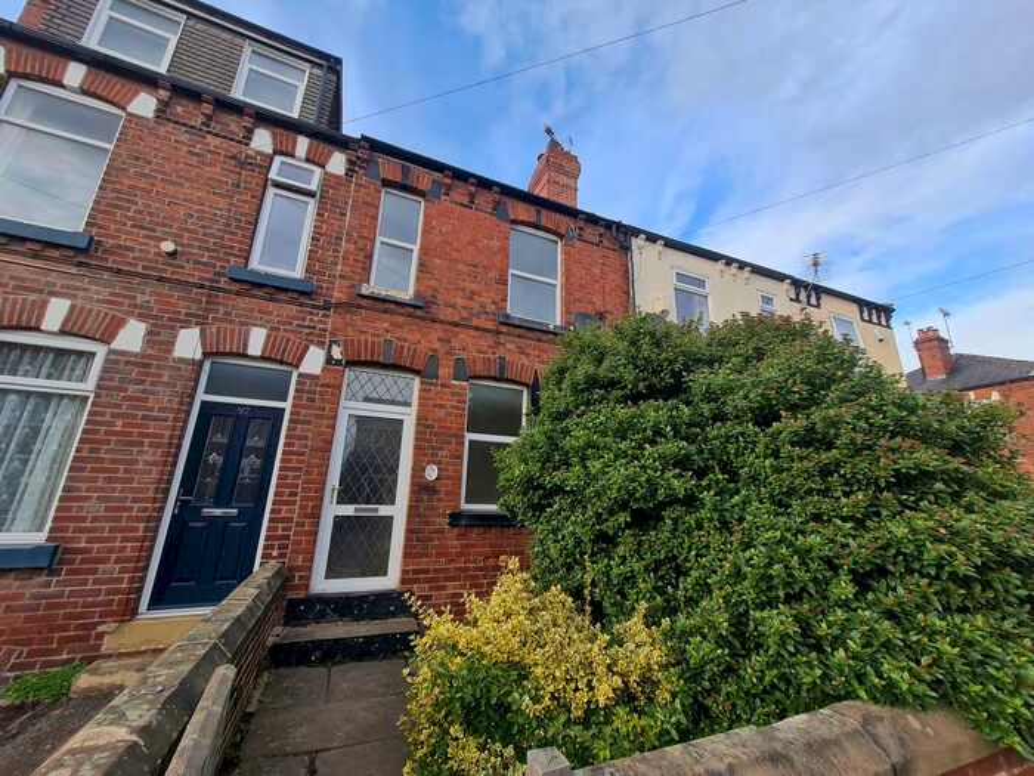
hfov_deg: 106.2
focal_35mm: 13
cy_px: 388
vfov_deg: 89.9
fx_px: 388
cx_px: 517
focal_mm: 1.74
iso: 50
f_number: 2.2
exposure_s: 1/404
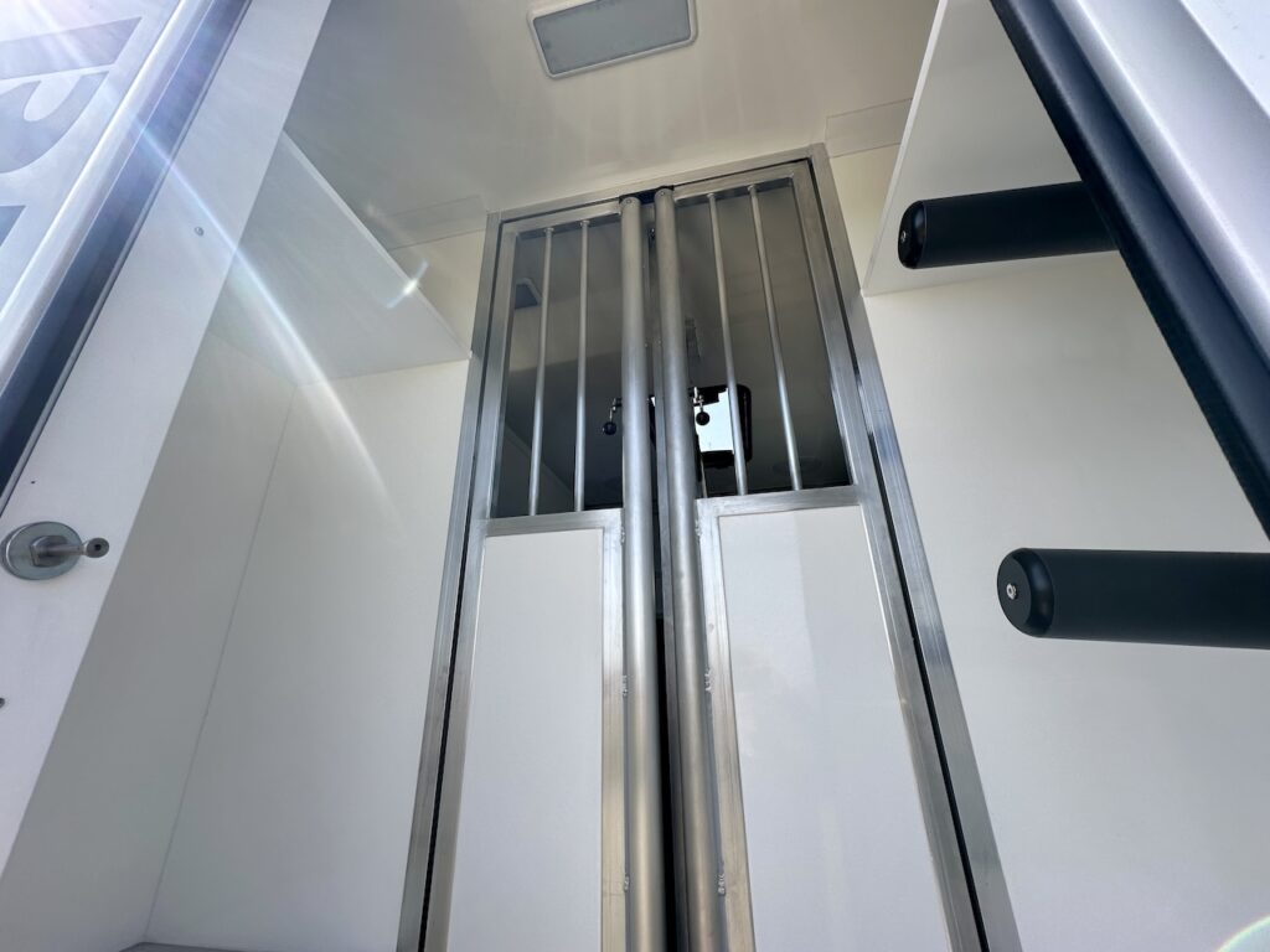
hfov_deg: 102.1
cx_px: 635
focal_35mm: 14
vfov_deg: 85.7
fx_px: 514
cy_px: 476
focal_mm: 2.22
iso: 40
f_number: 2.2
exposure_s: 1/720
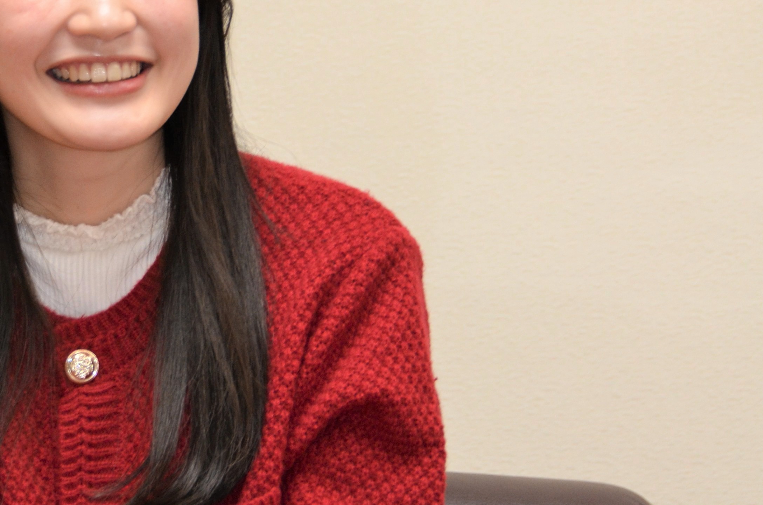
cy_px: 184
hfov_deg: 11.7
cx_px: 113
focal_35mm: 175
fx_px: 3701
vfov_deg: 7.8
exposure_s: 1/60
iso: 500
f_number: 4.8
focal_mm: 62
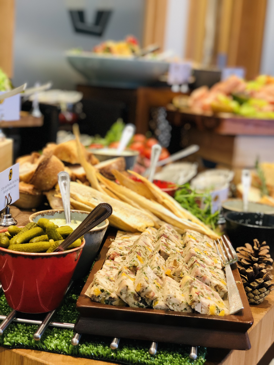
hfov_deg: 28.0
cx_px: 137
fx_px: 549
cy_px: 182
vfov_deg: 36.8
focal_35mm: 52
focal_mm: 6
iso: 100
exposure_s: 1/33
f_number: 2.4
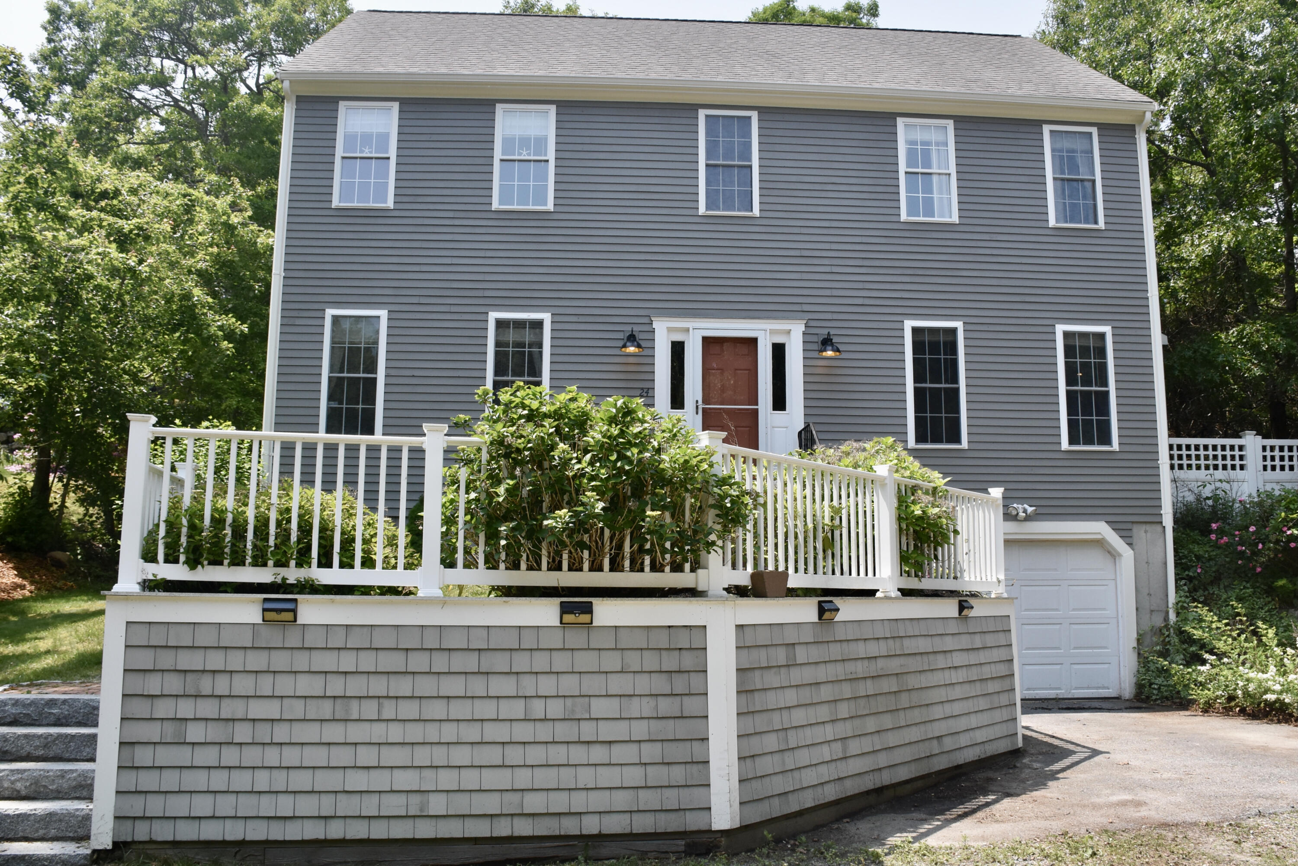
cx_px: 649
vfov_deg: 47.9
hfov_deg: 67.4
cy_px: 433
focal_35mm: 27
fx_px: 974
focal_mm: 18
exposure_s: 1/500
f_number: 8
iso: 450
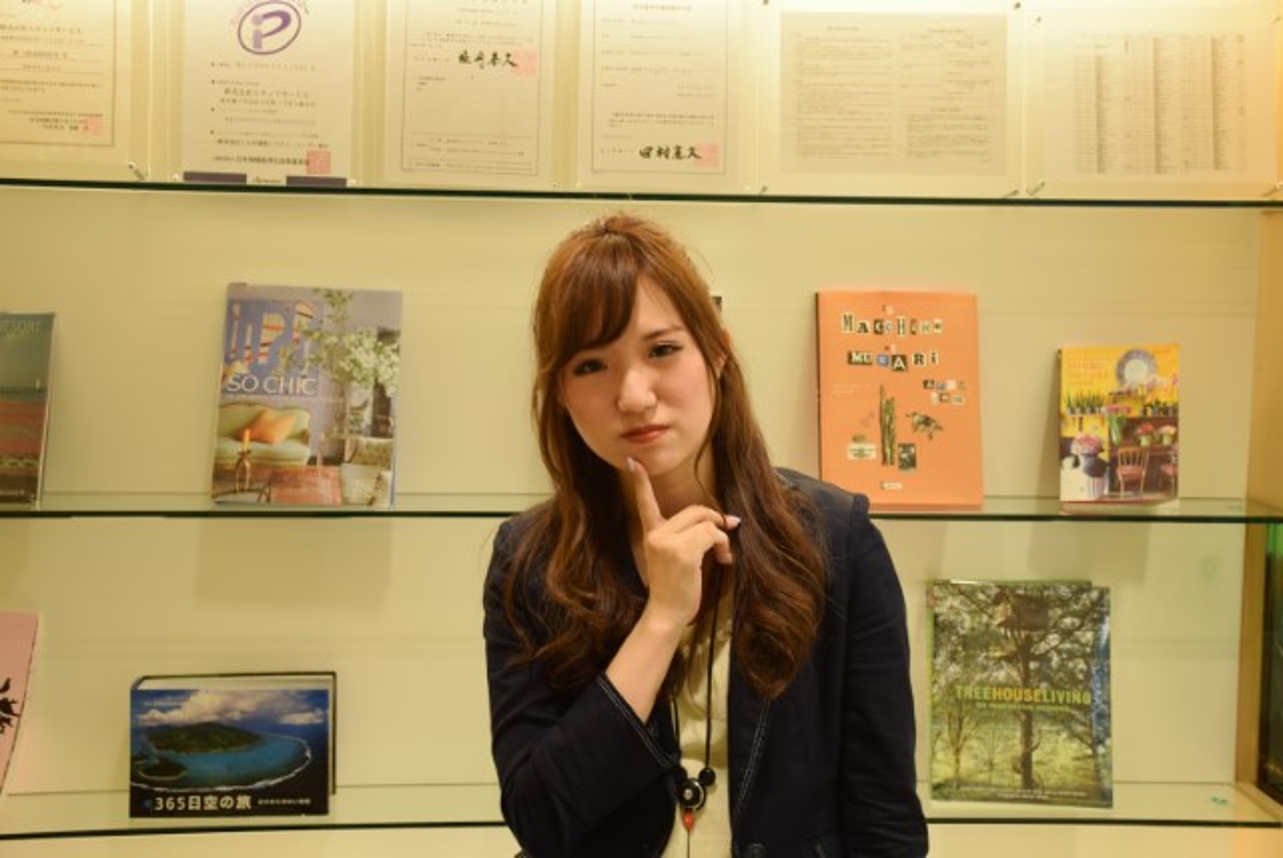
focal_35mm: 48
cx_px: 642
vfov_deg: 28.1
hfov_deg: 41.1
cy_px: 429
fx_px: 1712
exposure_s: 1/10
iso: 100
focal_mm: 32
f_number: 4
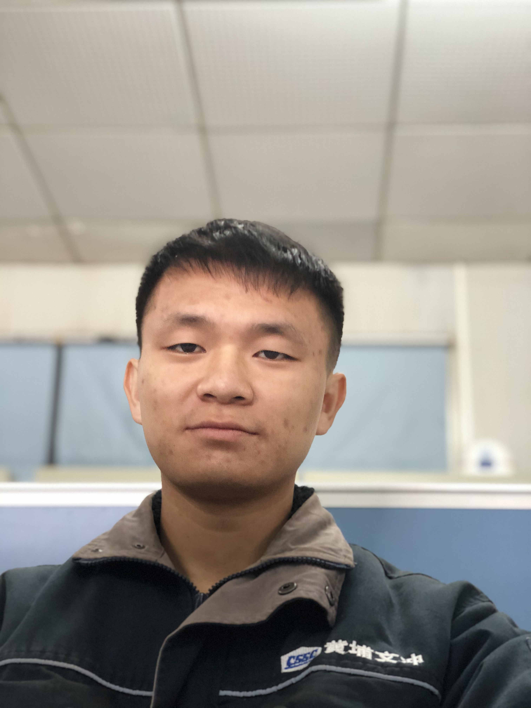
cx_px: 266
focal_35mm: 52
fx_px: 1064
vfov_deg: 36.8
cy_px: 354
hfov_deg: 28.0
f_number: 2.4
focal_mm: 6
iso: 160
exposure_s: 1/20
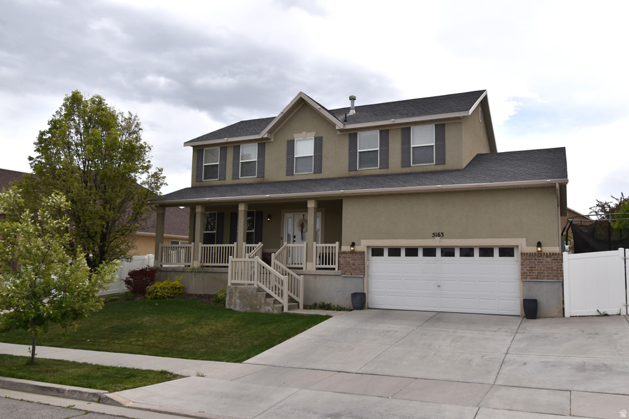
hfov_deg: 61.9
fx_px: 524
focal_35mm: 30
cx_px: 314
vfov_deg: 43.6
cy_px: 210
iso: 100
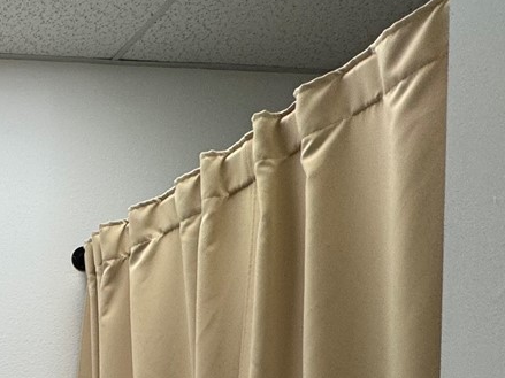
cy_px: 564
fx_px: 744
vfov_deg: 23.1
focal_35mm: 51
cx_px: -314
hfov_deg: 24.9
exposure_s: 1/120
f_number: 2.2
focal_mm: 2.22
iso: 80
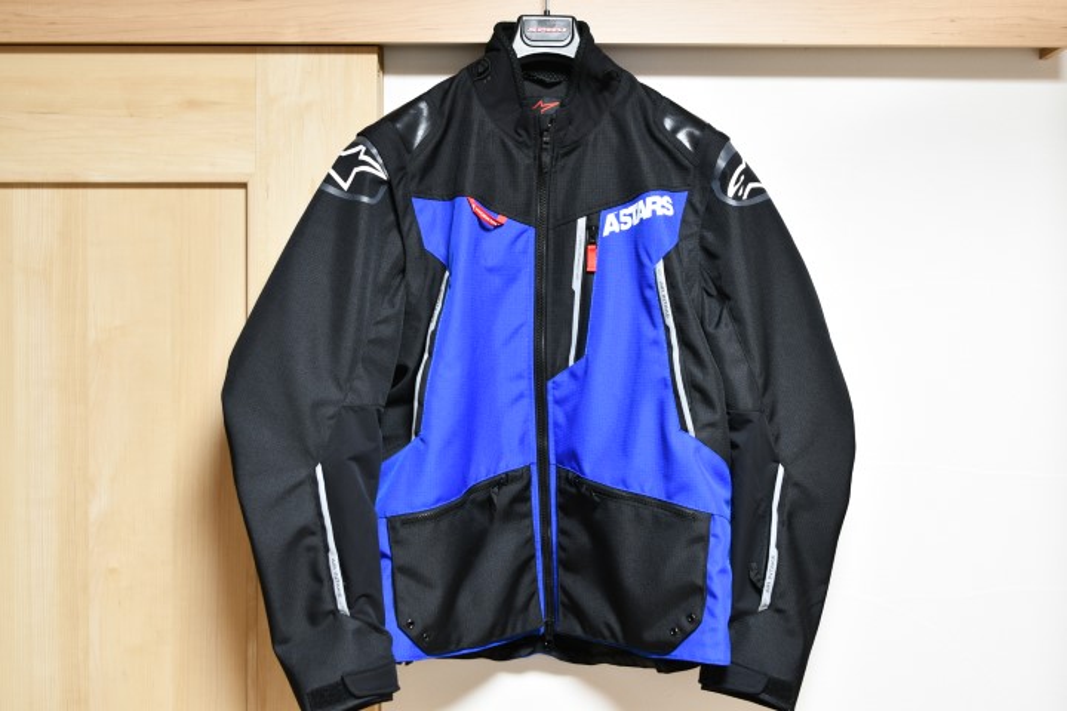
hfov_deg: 53.1
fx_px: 1067
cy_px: 356
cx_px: 534
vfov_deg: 36.9
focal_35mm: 36
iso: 180
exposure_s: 1/15
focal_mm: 24
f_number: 2.8
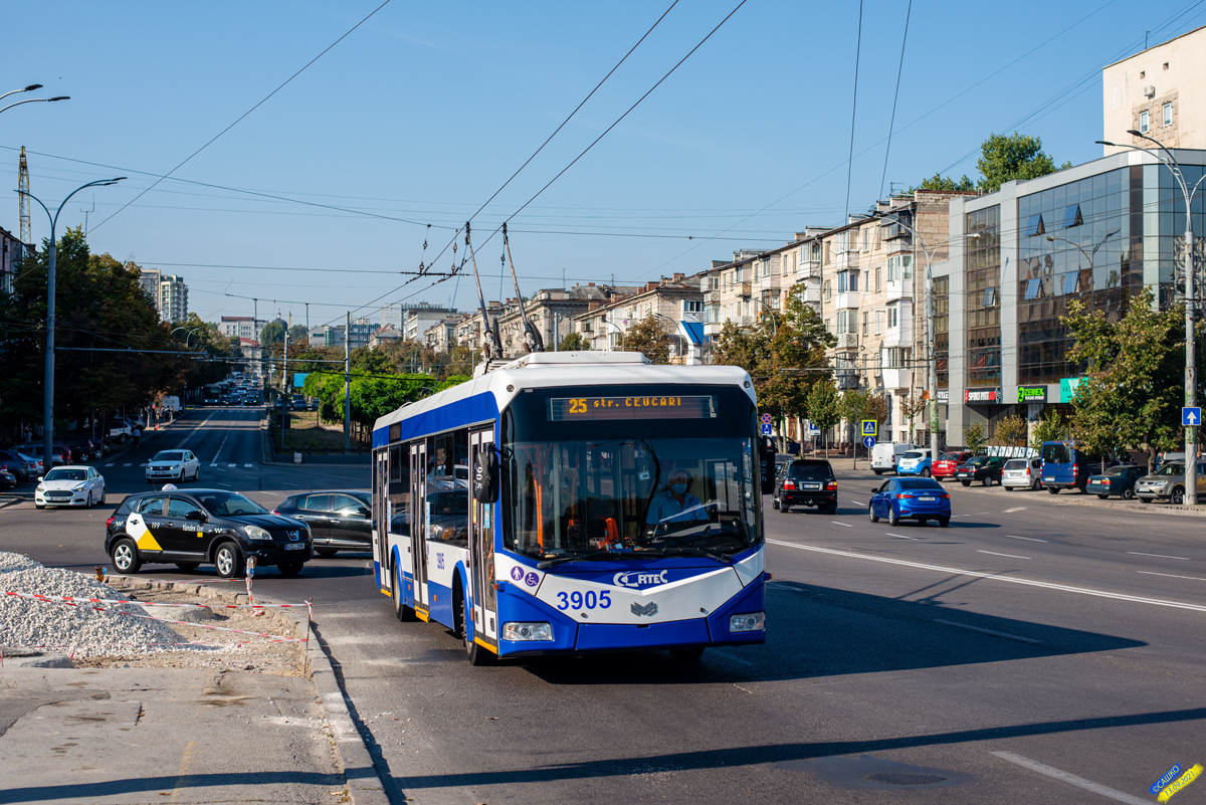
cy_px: 402
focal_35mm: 50
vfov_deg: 27.0
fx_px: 1676
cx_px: 603
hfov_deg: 39.6
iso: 125
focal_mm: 50
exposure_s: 1/800
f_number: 4.5
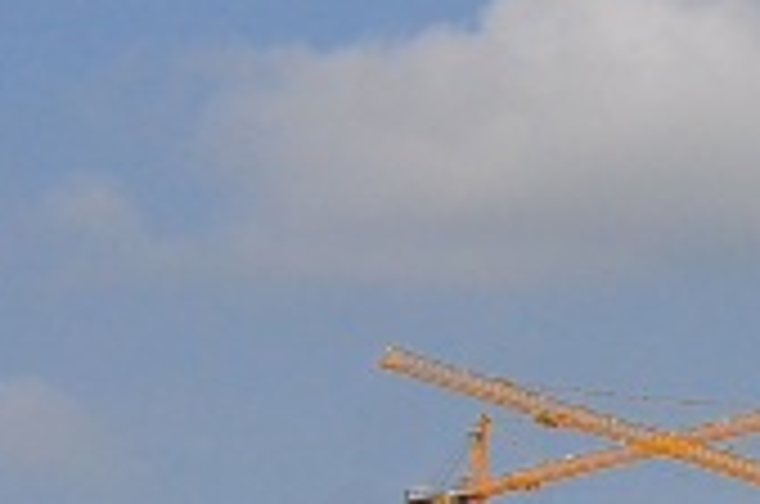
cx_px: 2595
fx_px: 5394
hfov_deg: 6.9
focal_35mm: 256
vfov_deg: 5.3
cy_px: 731
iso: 220
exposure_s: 1/800
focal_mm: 24
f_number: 9
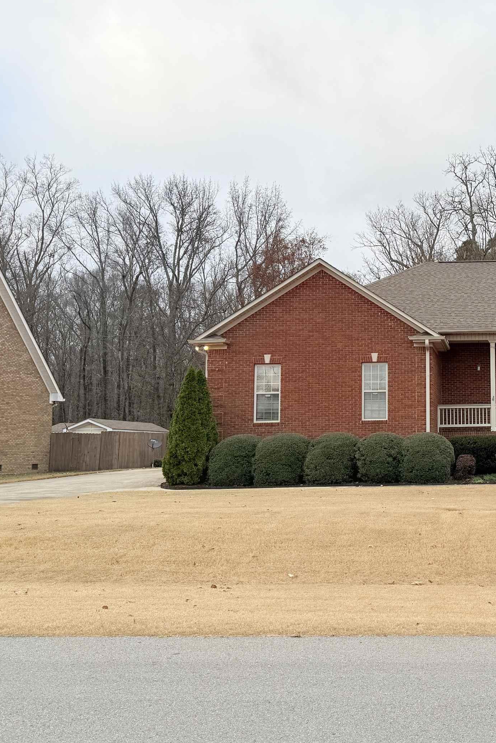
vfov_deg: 51.9
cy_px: 364
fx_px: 764
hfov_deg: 32.7
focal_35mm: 37
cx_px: 508
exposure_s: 1/559
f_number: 1.78
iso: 80
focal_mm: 6.76
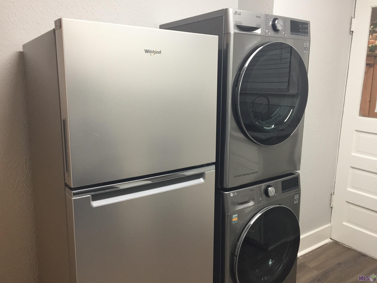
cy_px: 142
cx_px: 188
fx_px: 316
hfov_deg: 61.7
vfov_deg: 48.2
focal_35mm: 29
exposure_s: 1/30
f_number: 2.2
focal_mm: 4.15
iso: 80
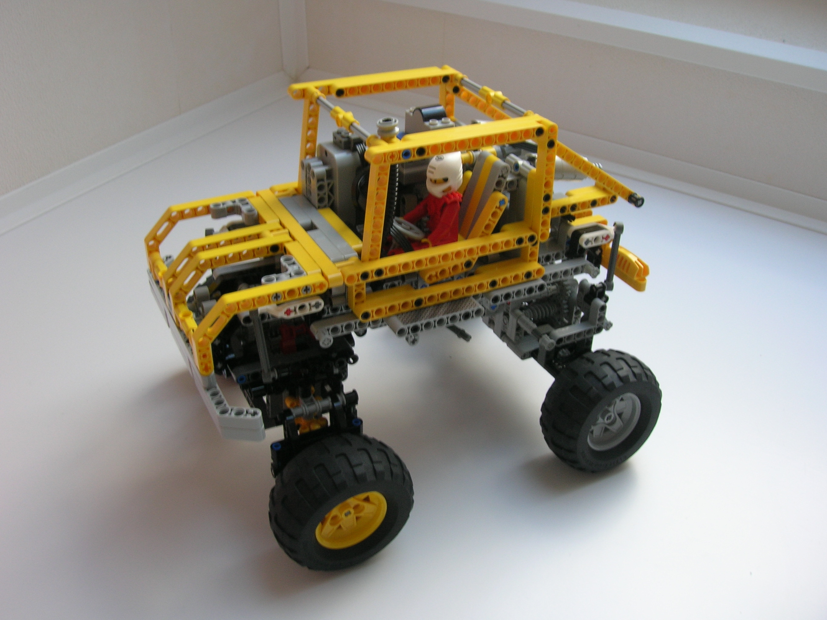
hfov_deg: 54.0
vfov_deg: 41.8
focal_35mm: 34
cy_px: 310
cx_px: 414
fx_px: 812
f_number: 4.9
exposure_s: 1/27
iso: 50
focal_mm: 5.7
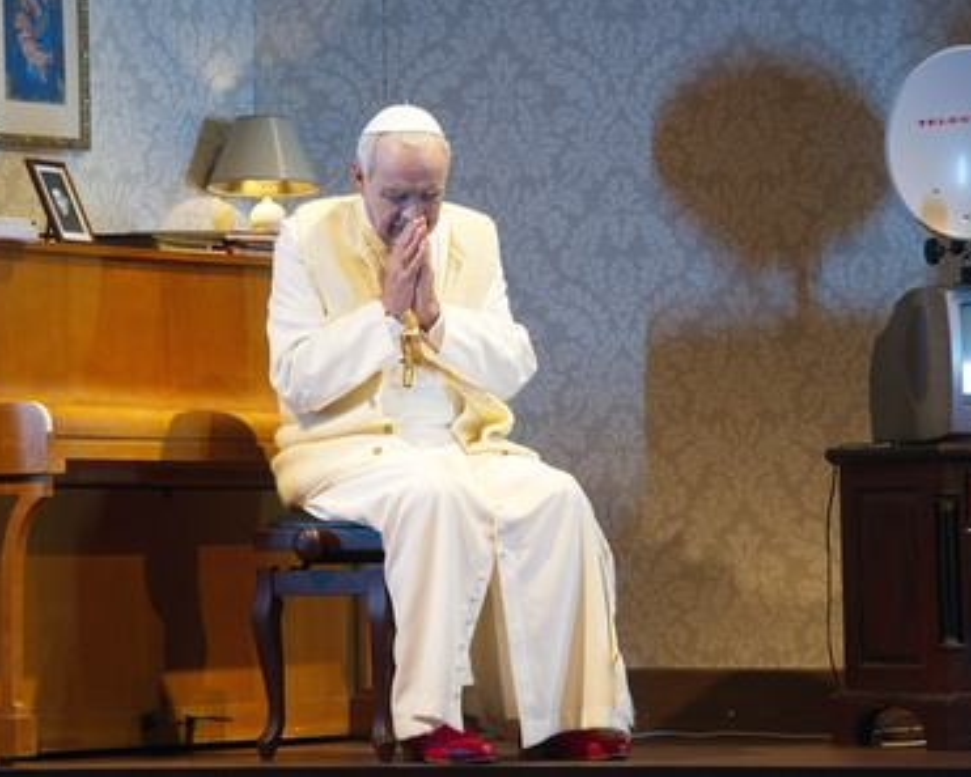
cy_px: 387
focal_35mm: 154
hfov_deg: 12.5
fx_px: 4427
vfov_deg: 10.0
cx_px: 512
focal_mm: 135
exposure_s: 1/200
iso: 1600
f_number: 5
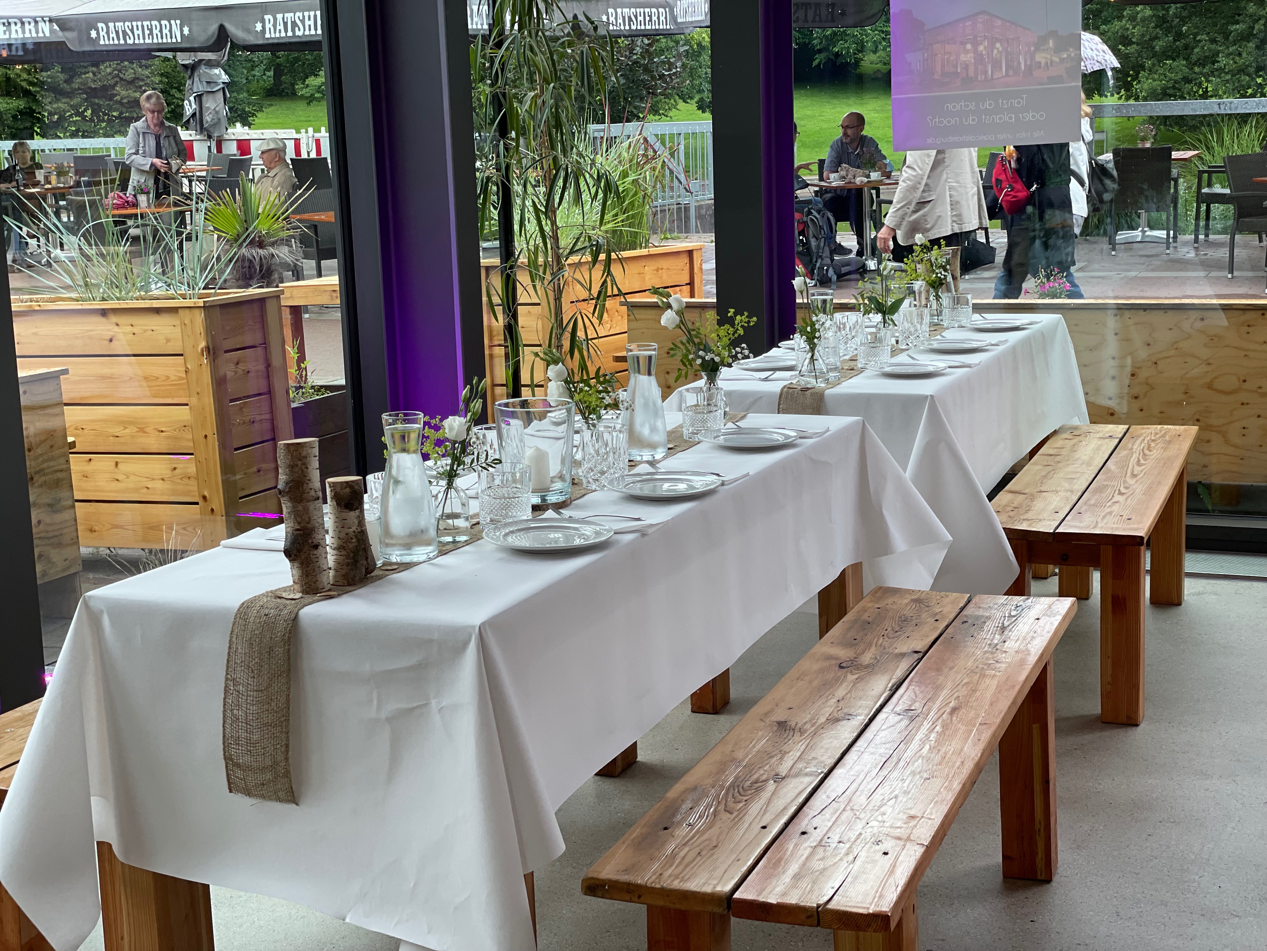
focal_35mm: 52
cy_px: 476
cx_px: 634
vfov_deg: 28.0
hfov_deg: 36.8
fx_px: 1903
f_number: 2
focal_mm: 6
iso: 40
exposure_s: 1/100
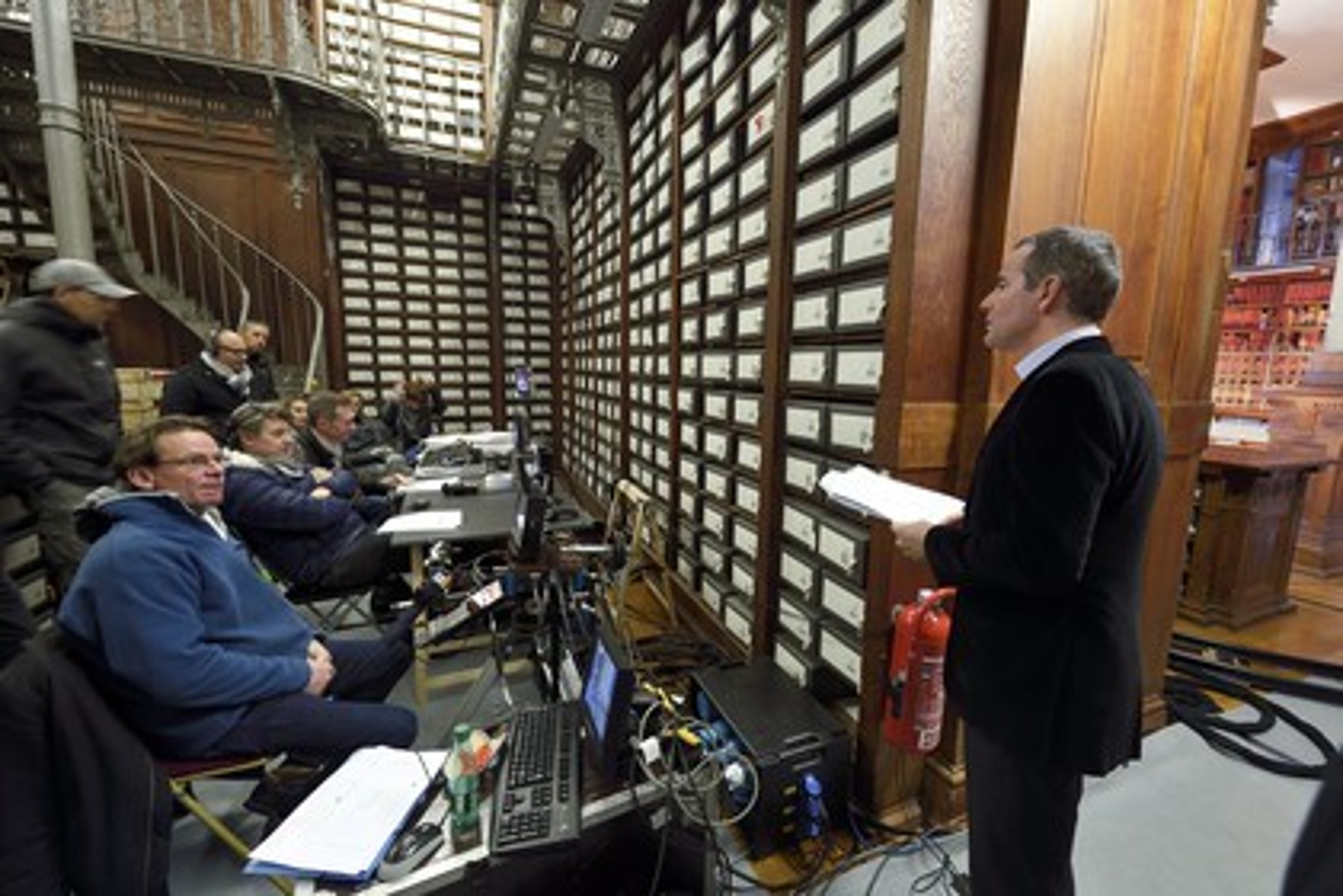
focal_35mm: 14
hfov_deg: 104.3
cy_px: 448
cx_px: 672
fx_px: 522
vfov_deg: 81.2
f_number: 6.3
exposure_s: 1/5
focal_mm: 14
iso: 1600
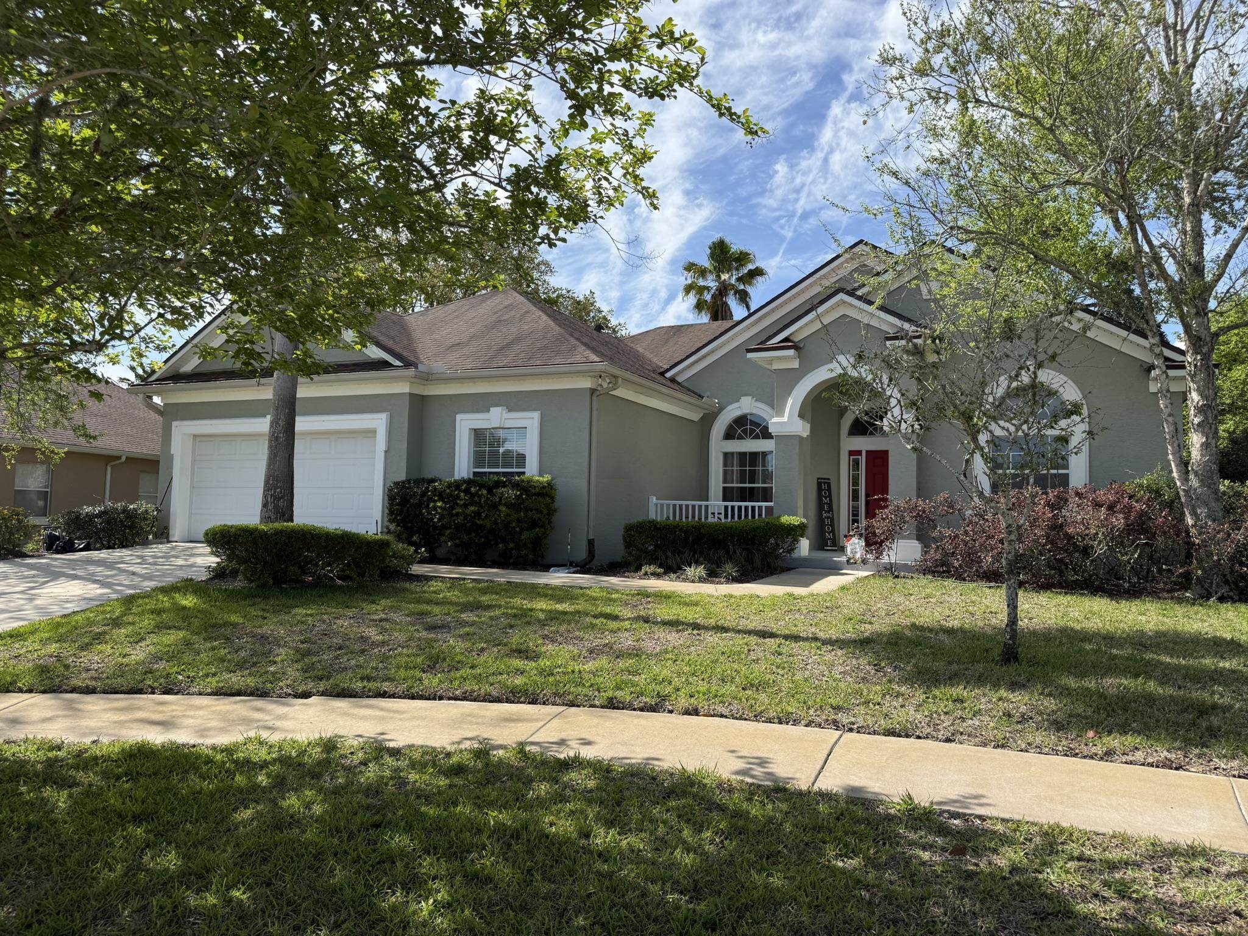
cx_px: 624
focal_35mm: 24
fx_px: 865
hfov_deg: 71.6
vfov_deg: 56.8
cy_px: 468
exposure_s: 1/3145
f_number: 1.78
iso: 80
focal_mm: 6.76
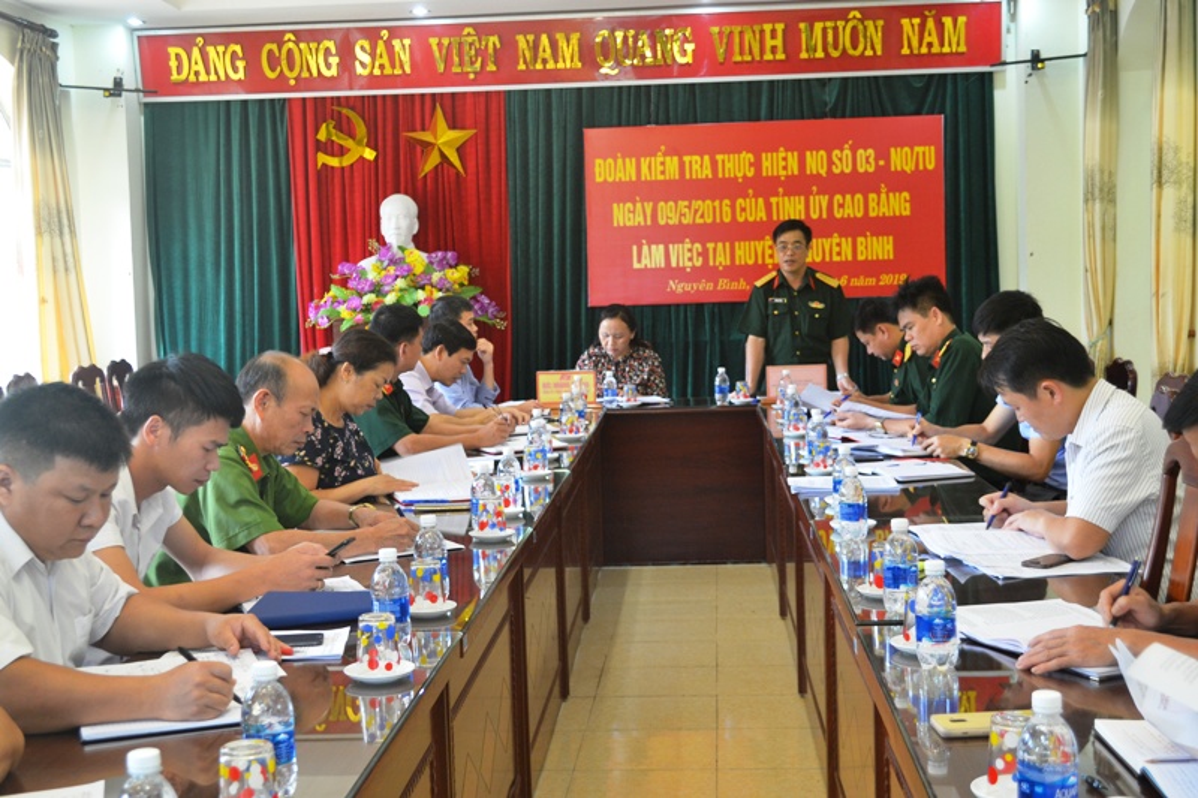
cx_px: 599
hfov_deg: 41.1
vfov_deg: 28.1
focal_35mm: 48
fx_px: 1597
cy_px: 399
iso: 560
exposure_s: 1/15
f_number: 4.8
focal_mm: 32
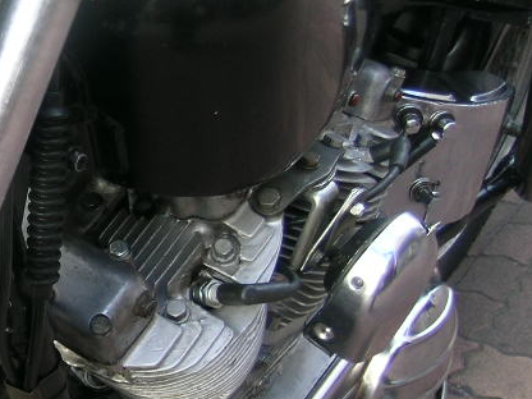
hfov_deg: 26.1
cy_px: 193
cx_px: -45
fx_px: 1060
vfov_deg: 21.3
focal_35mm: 69
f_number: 2.8
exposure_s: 1/47.4
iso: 50
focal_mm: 5.8
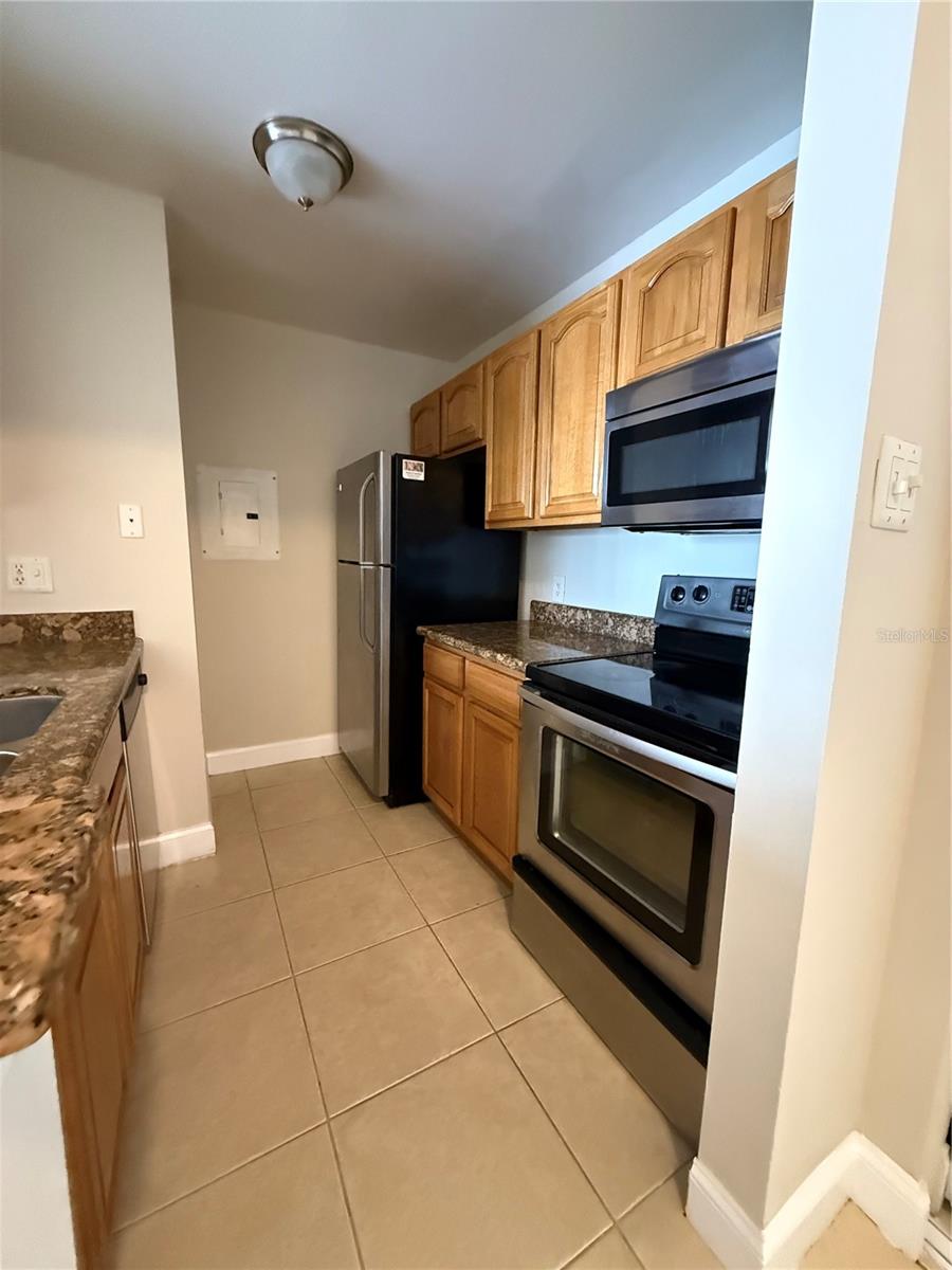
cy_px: 635
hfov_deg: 85.7
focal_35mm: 14
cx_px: 476
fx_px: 513
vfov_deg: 102.1
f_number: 2.2
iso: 1250
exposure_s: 1/40
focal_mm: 2.22
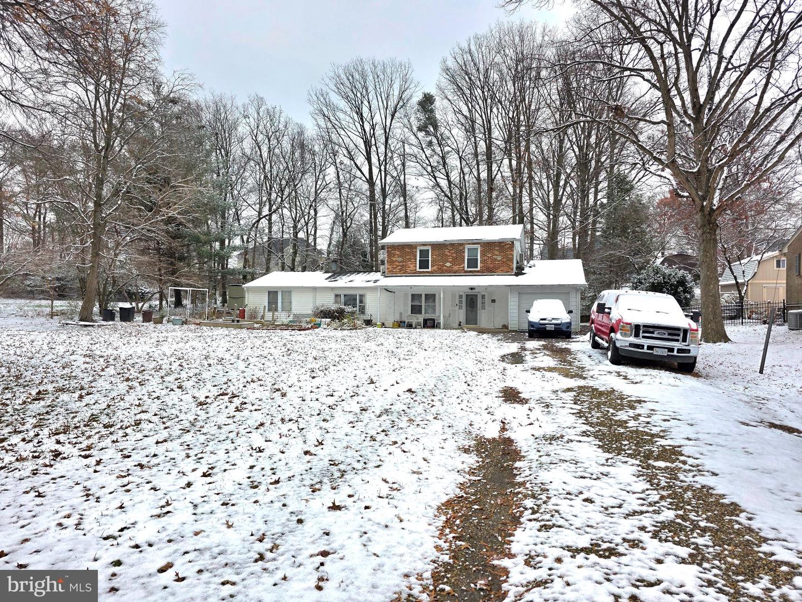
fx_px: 533
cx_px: 401
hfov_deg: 73.9
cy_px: 301
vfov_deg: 58.9
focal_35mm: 23
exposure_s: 1/370
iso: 50
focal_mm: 6.3
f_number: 1.7
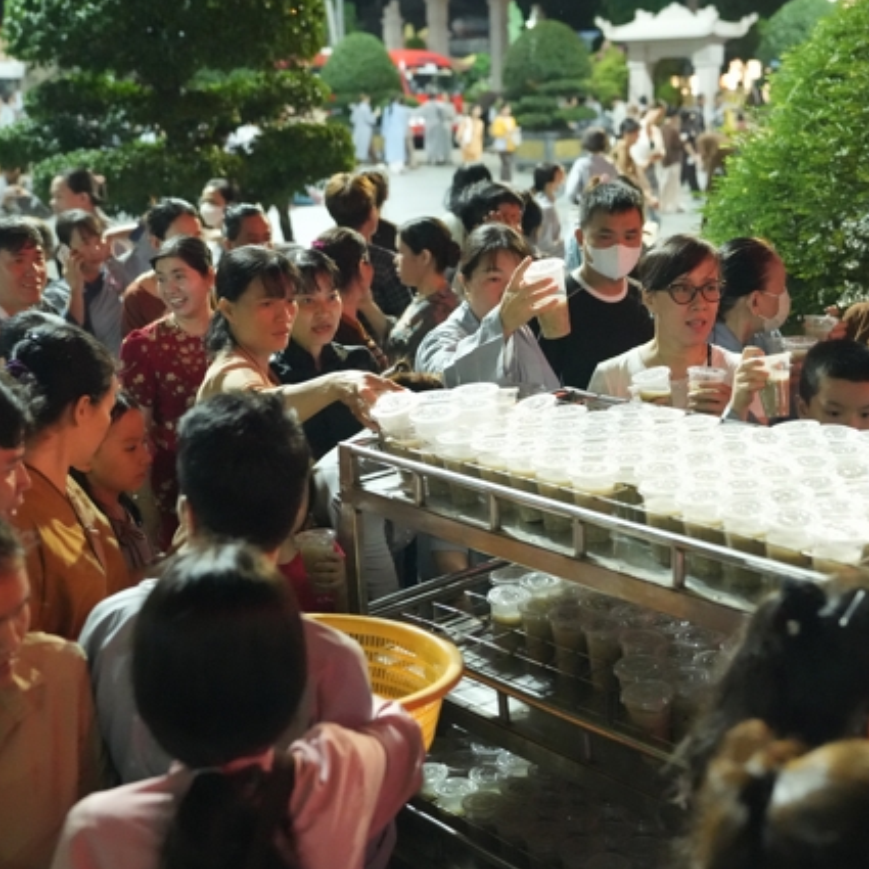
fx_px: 1477
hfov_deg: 32.7
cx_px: 509
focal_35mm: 52
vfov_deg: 32.8
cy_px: 434
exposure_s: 1/100
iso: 16000
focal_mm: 40
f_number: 2.8
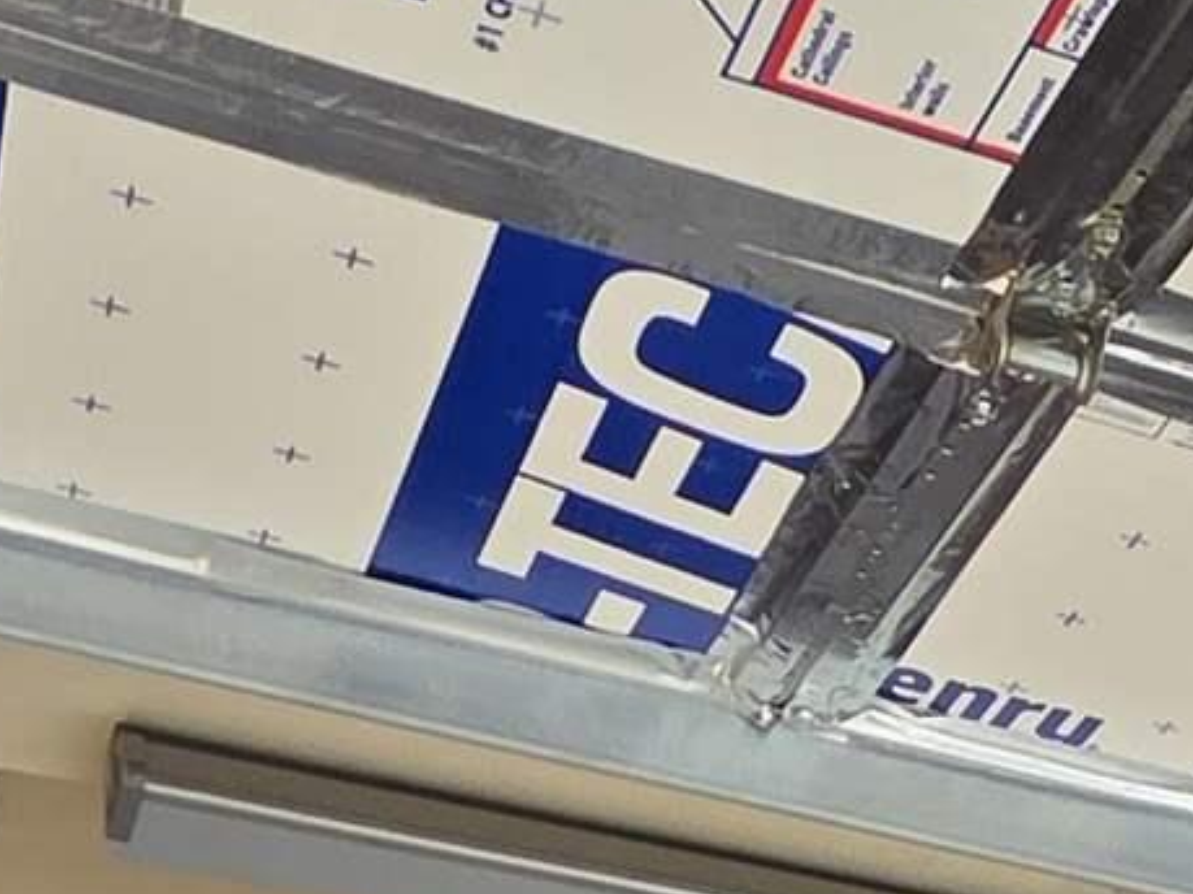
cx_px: 1333
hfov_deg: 21.3
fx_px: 2998
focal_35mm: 87
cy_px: 2588
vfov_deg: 11.3
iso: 50
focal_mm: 2.2
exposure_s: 1/652
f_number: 2.2
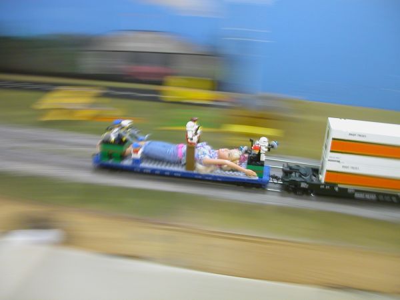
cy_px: 150
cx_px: 200
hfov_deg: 50.1
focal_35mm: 37
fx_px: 428
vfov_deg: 38.7
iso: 100
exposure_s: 1/3.8
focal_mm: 5.6
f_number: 2.7
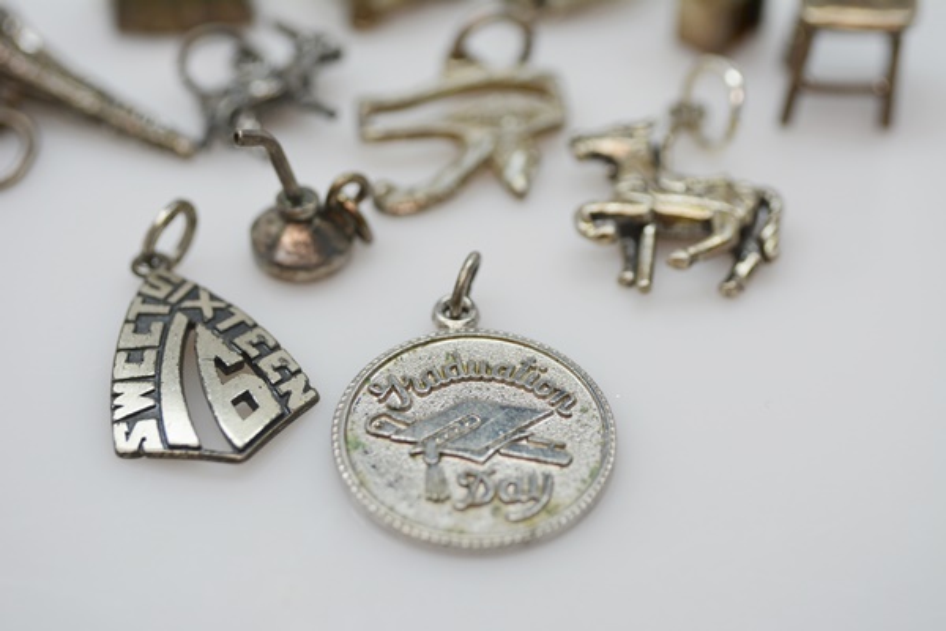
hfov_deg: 36.9
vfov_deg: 25.1
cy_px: 316
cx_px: 473
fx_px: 1419
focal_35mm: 54
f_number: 6.3
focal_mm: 36
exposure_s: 1/160
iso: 200
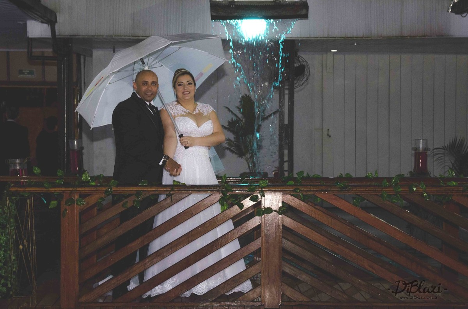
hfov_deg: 29.3
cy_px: 154
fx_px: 895
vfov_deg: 19.6
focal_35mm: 69
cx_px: 234
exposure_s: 1/125
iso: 3200
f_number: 5
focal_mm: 46
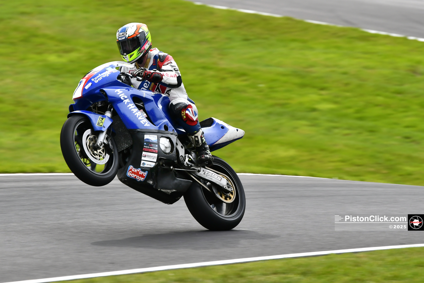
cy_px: 142
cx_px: 212
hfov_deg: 6.2
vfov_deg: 4.2
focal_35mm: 330
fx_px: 3886
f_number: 5.6
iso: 360
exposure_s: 1/320
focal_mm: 220
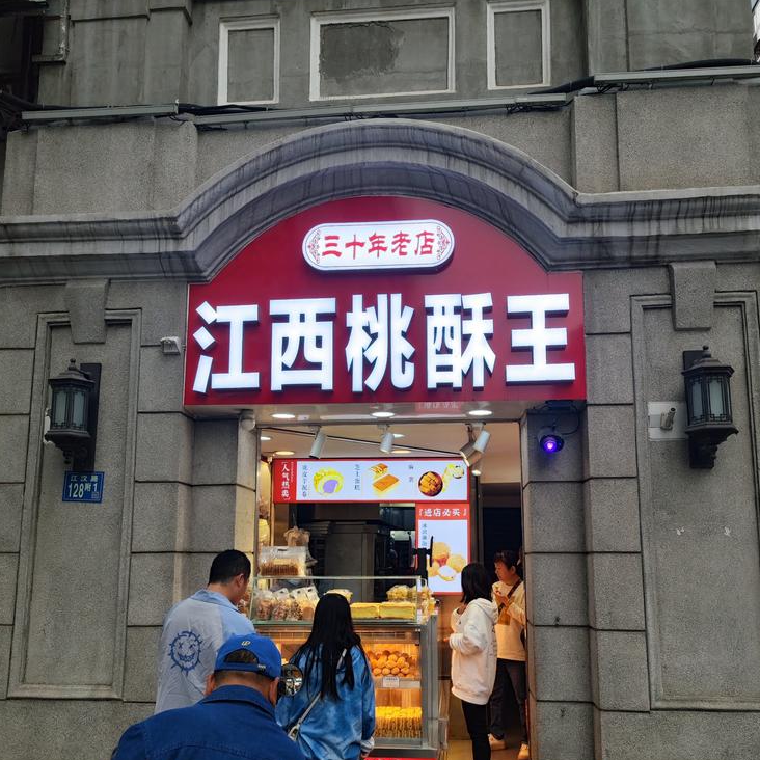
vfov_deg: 55.4
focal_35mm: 29
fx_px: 720
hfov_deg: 55.6
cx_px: 385
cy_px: 430
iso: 50
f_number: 1.9
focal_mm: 6.92
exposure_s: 1/909
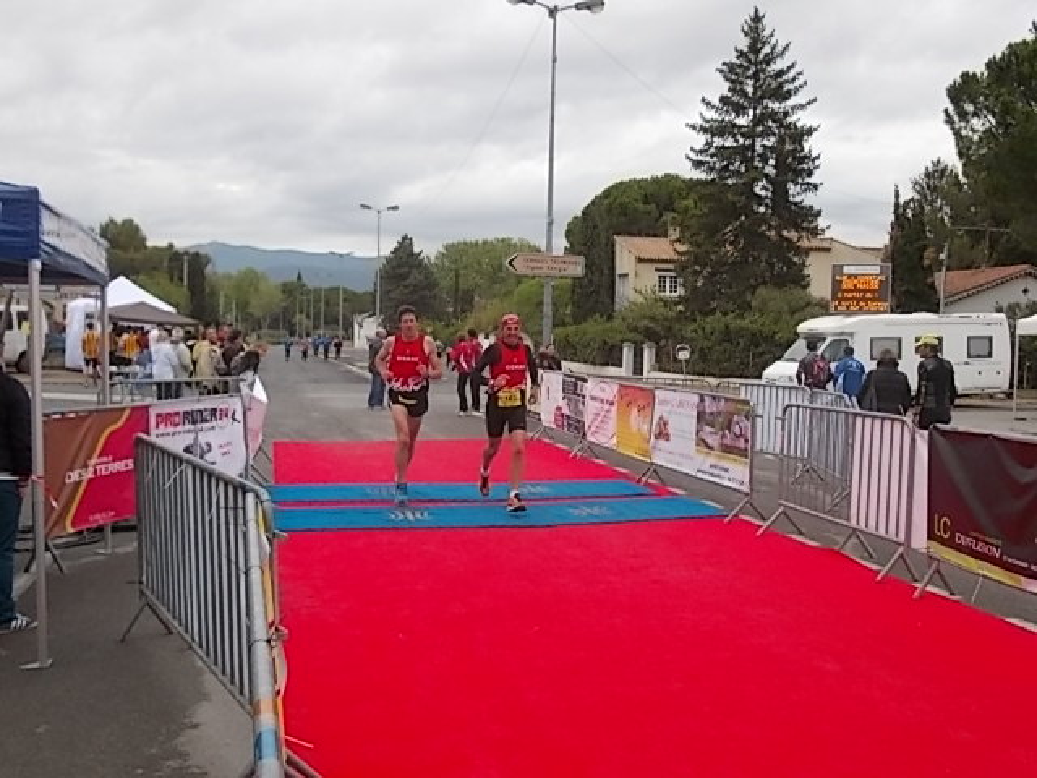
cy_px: 389
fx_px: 1138
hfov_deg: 49.0
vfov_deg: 37.7
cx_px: 518
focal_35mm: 38
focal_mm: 5.3
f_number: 3.1
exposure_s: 1/250
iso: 100
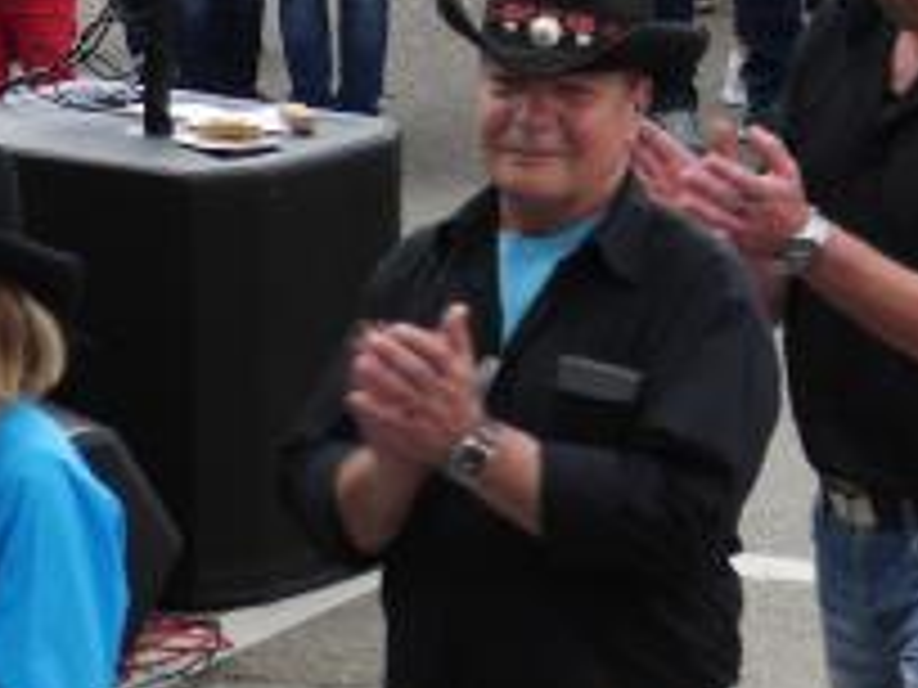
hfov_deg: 6.2
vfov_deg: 4.6
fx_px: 8513
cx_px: 738
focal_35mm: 321
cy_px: -130
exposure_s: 1/160
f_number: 5.6
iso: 200
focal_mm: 41
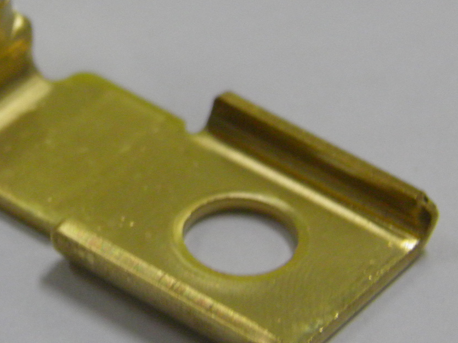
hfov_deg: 9.6
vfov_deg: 7.2
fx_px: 2725
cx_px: 107
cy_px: 74
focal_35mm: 206
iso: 200
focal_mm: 15.2
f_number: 3.9
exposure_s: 1/40
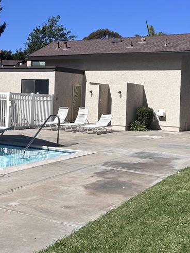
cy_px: 90
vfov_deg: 37.9
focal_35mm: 50
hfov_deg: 29.1
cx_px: 79
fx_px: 366
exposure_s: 1/7042
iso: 80
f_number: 1.78
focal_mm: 6.86
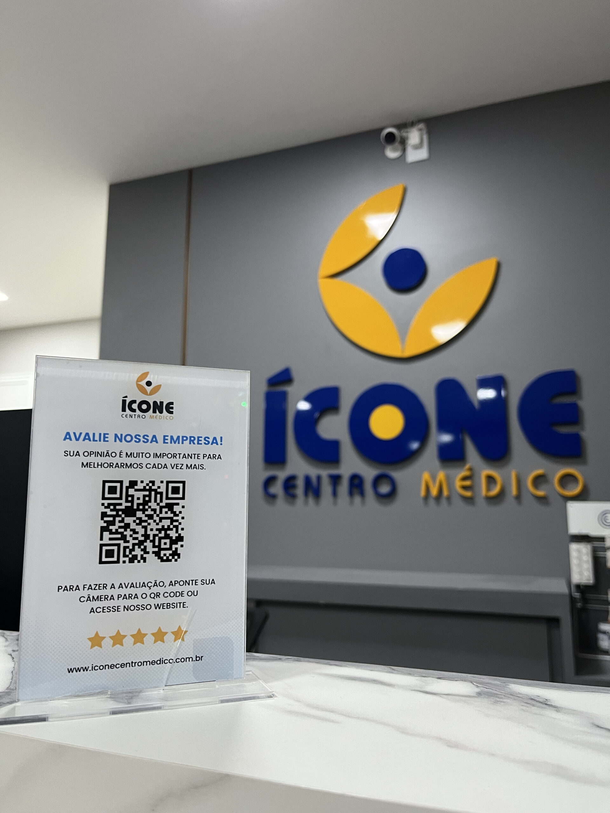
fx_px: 611
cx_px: 305
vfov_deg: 67.3
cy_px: 406
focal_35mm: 26
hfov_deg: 53.1
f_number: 1.6
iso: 125
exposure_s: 1/60
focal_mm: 5.1
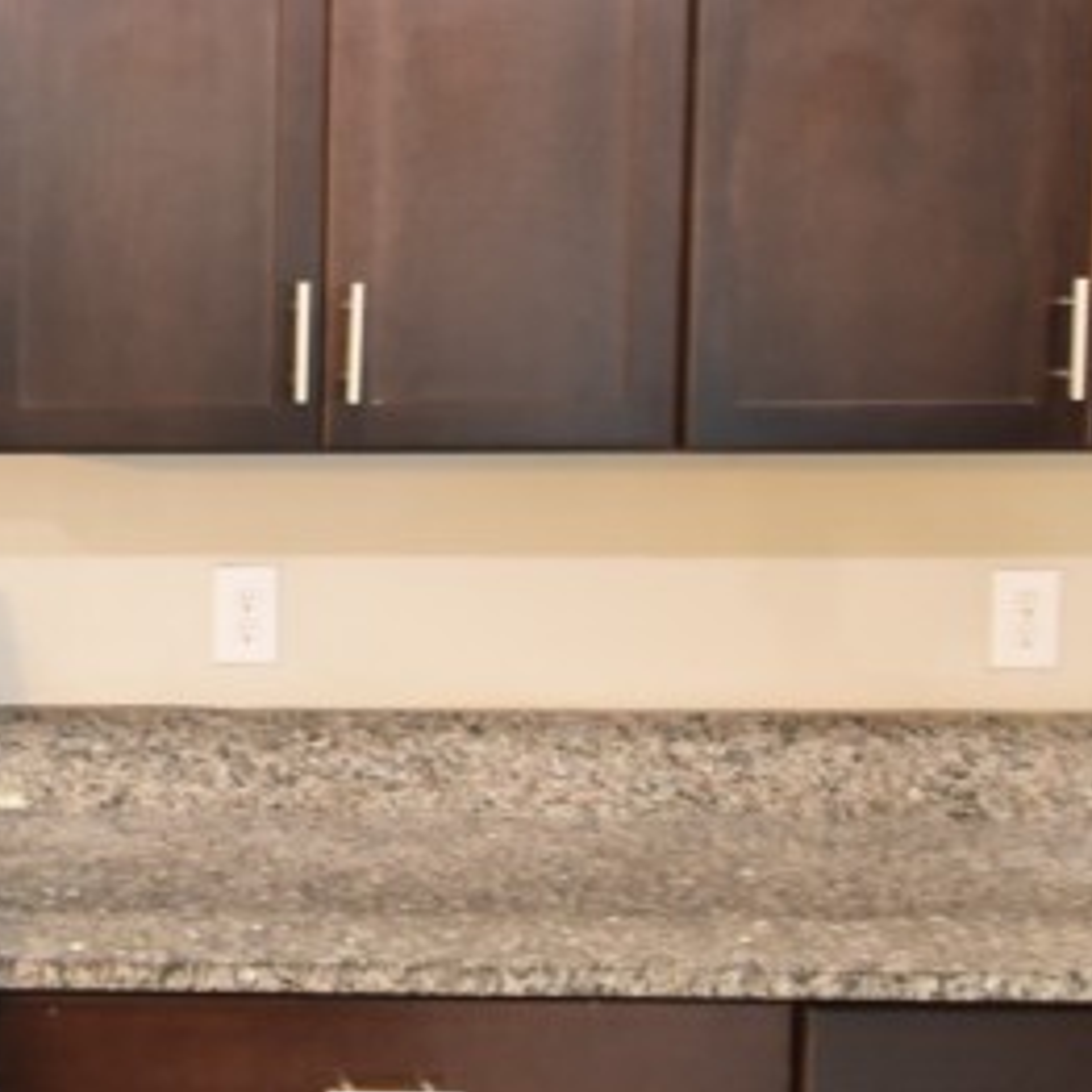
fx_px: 1999
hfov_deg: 26.6
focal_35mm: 56
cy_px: 458
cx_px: -267
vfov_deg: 30.5
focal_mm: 10
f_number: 3.5
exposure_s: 1/10
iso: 800
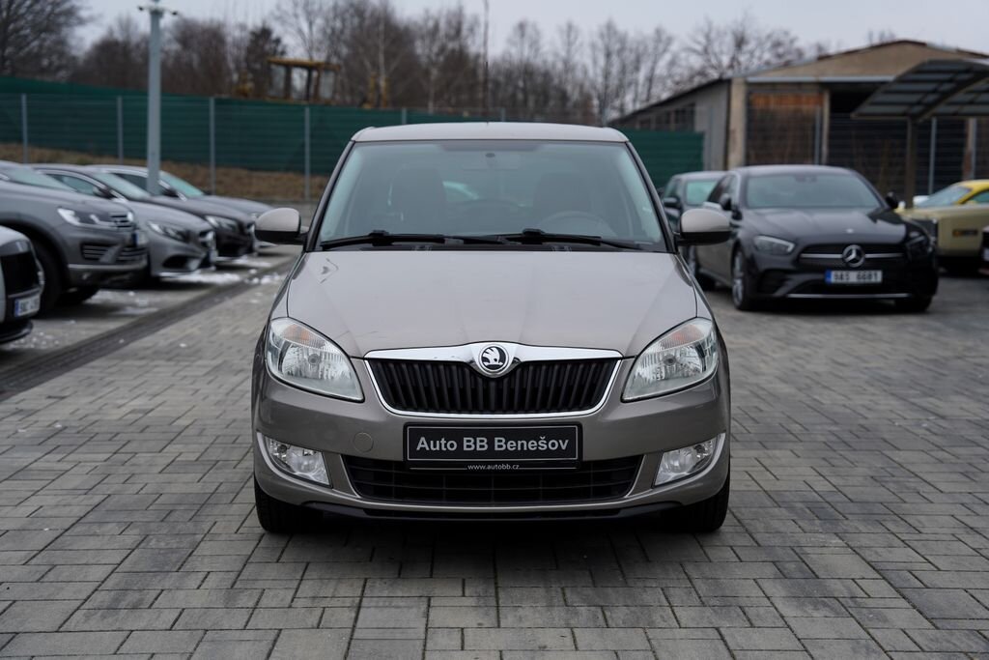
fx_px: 1429
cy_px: 330
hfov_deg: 38.2
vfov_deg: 26.0
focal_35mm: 52
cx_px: 494
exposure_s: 1/60
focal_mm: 52
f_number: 3.2
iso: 100
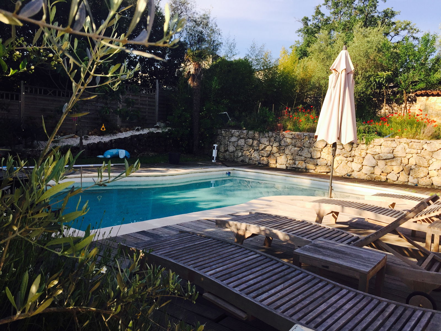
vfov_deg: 48.2
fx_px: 369
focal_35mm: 29
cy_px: 166
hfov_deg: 61.7
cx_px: 220
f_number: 2.2
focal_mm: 4.15
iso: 32
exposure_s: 1/898
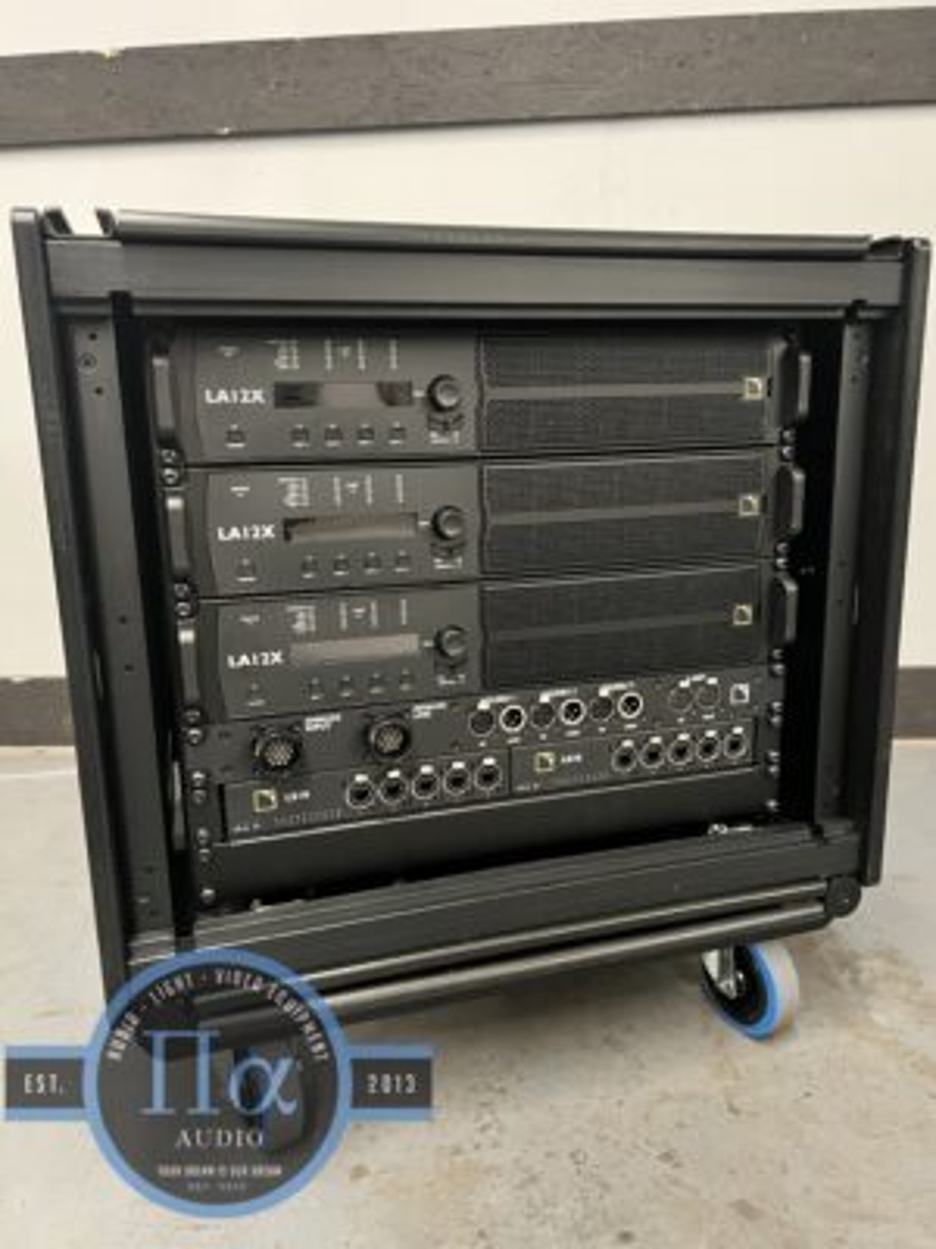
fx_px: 937
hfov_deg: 53.1
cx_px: 468
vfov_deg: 67.3
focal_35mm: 26
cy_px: 624
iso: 500
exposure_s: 1/25
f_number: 1.5
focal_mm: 5.7
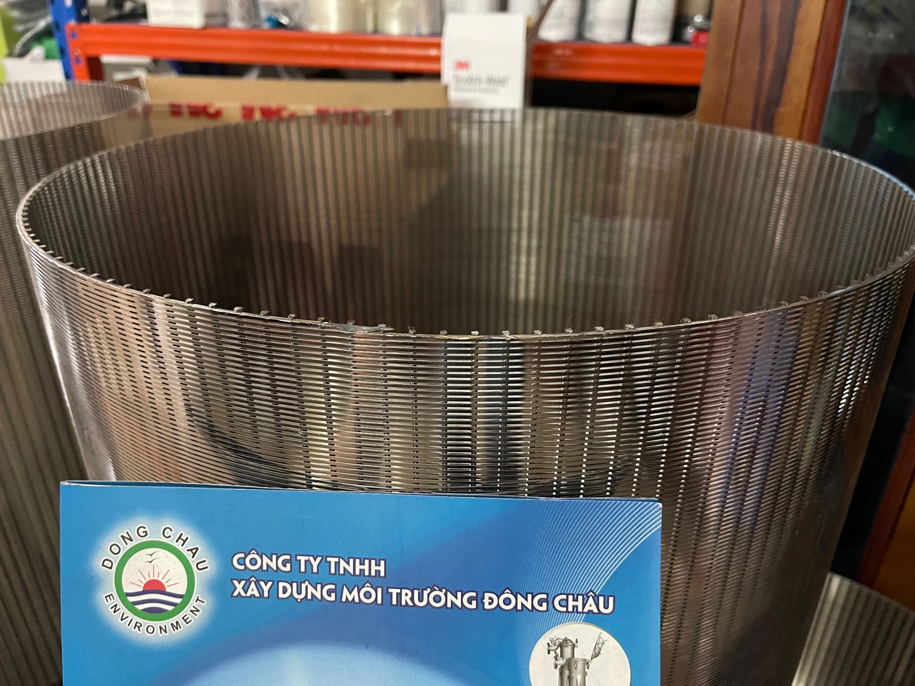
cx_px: 458
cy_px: 343
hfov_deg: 67.3
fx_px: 687
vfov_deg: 53.1
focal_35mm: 26
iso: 640
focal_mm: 5.1
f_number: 1.6
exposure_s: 1/25
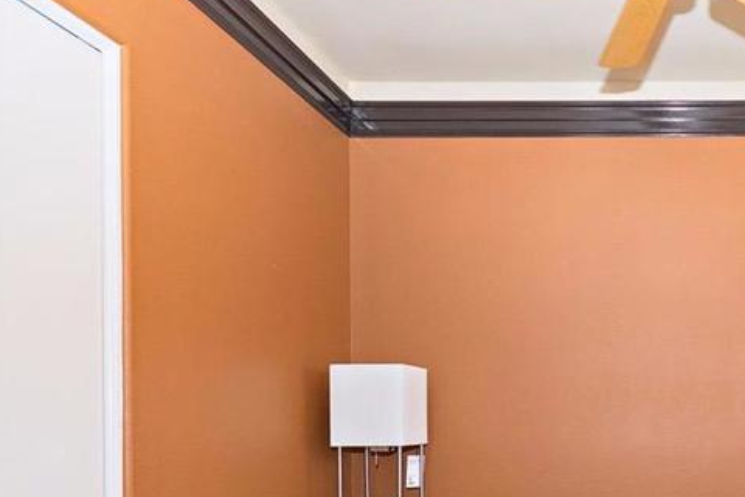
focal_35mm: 32
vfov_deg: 39.2
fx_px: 662
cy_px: 409
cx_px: 686
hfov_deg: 51.1
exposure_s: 1/125
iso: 320
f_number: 4.5
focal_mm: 10
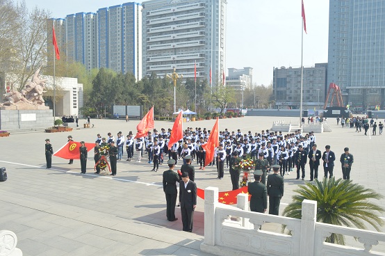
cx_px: 192
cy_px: 128
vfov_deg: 43.5
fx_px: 320
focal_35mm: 30
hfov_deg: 62.0
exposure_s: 1/100
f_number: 10
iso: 100
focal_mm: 20
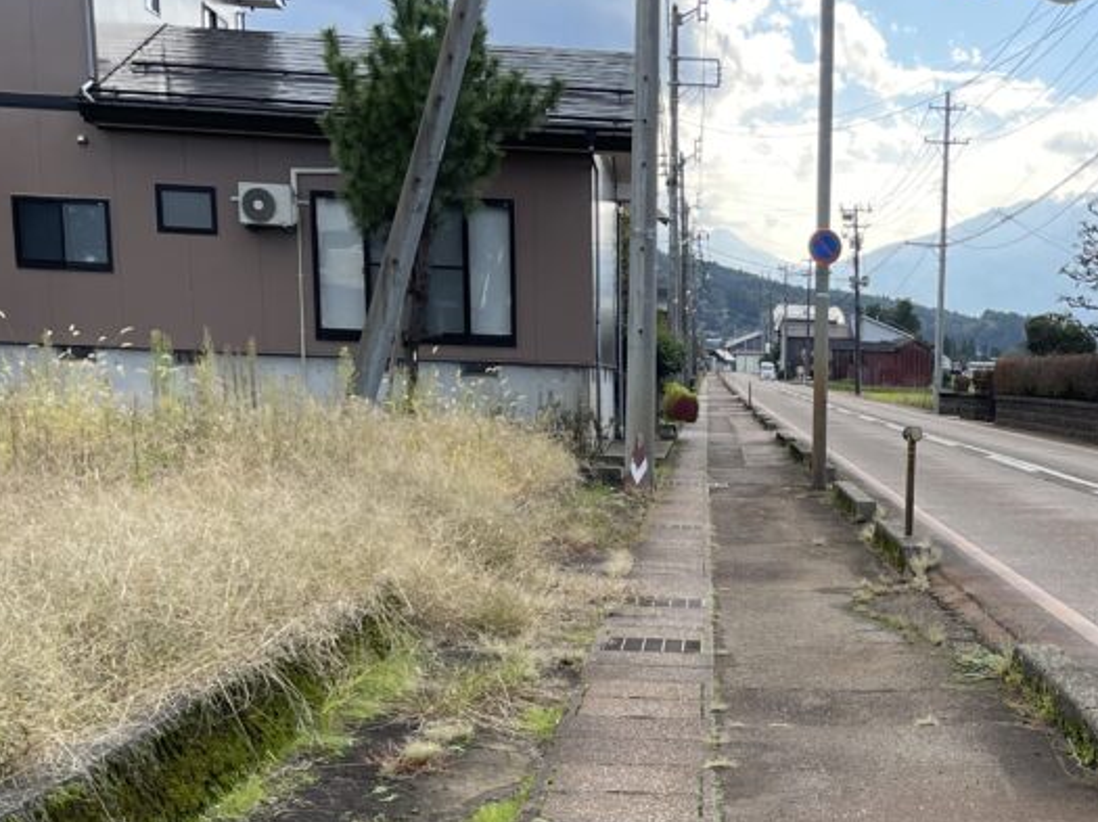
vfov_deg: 22.8
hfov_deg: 30.5
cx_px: 964
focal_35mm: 61
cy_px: 876
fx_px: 1934
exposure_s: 1/1057
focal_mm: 5.1
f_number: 1.6
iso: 32
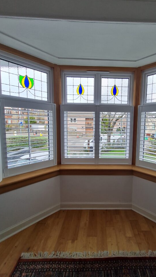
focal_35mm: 15
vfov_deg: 103.0
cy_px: 134
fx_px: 110
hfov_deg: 69.2
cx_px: 99
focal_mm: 1.74
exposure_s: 1/177
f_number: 2.2
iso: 50
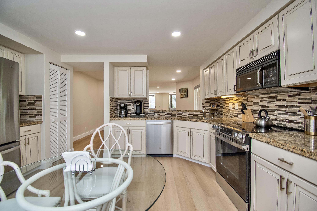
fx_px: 132
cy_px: 106
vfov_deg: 77.3
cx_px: 158
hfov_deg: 100.4
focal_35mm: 15
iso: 800
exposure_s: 1/125
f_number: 5.6
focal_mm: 10
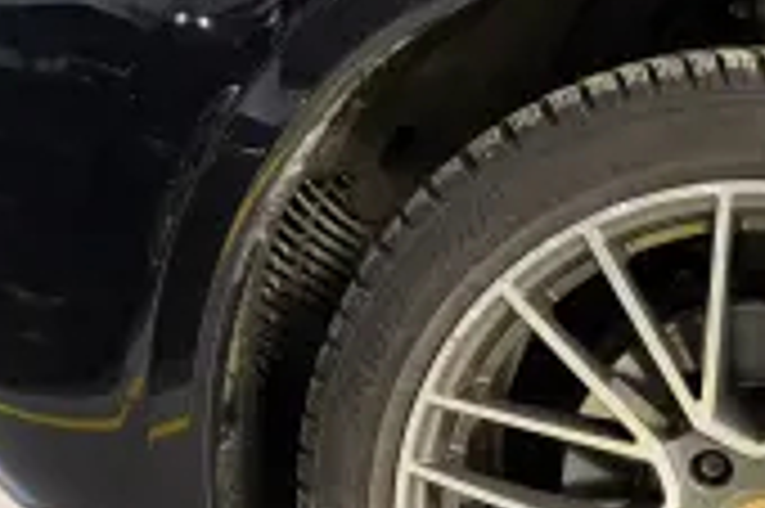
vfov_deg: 24.8
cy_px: 445
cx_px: 774
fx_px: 1125
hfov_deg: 34.1
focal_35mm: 53
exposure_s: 1/33
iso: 640
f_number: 1.78
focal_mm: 6.76
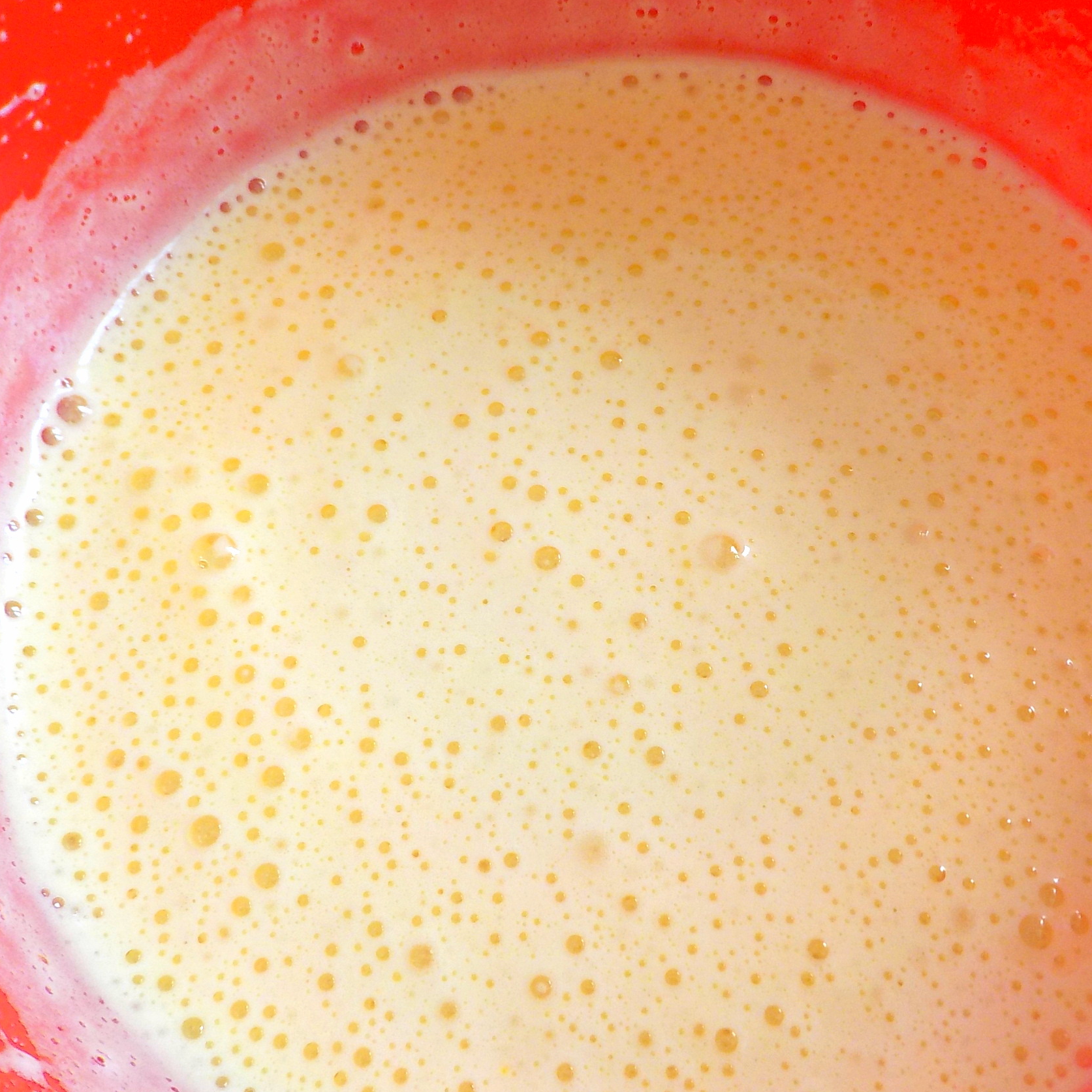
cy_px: 554
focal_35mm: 36
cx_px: 670
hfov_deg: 45.7
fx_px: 1285
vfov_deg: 46.0
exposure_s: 1/125
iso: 125
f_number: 3.3
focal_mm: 4.1
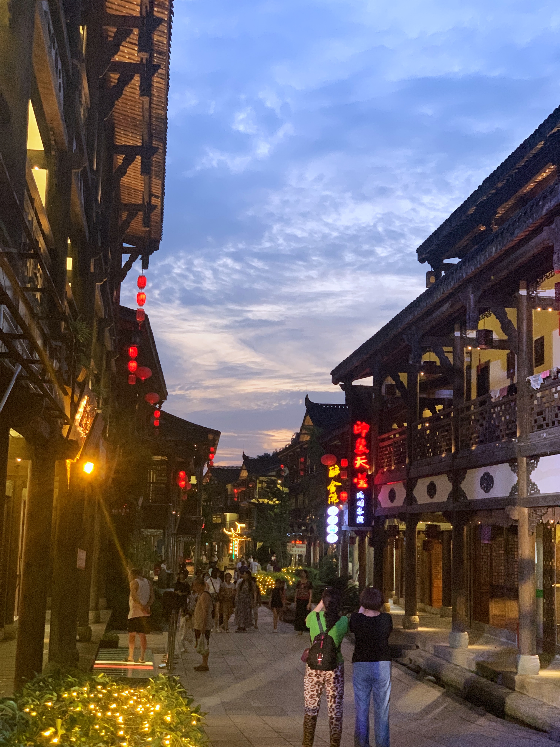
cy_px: 374
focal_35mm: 52
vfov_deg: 36.8
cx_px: 280
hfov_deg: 28.0
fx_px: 1122
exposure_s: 1/33
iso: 500
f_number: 2.4
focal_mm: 6
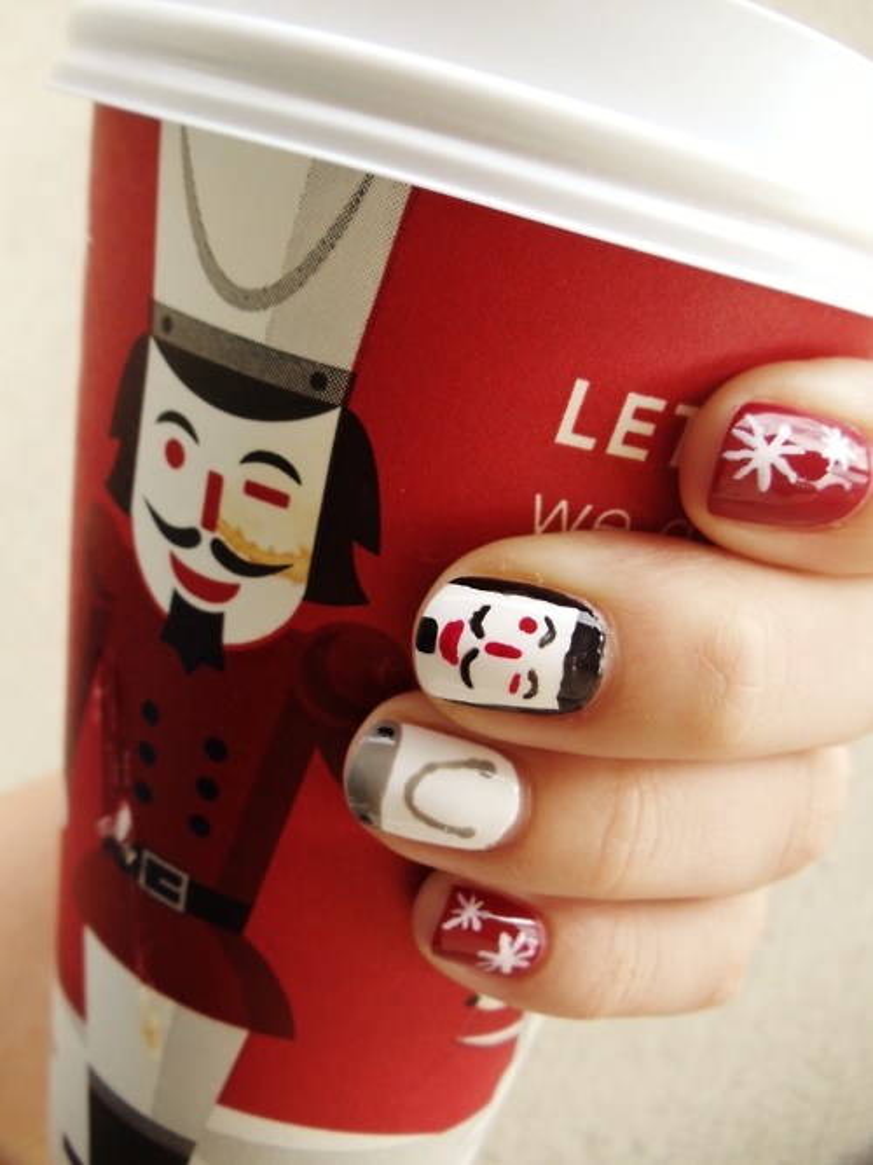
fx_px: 1480
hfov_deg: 32.9
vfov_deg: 43.0
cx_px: 436
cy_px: 582
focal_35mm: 44
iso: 100
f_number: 3.5
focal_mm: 6
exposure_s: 1/125
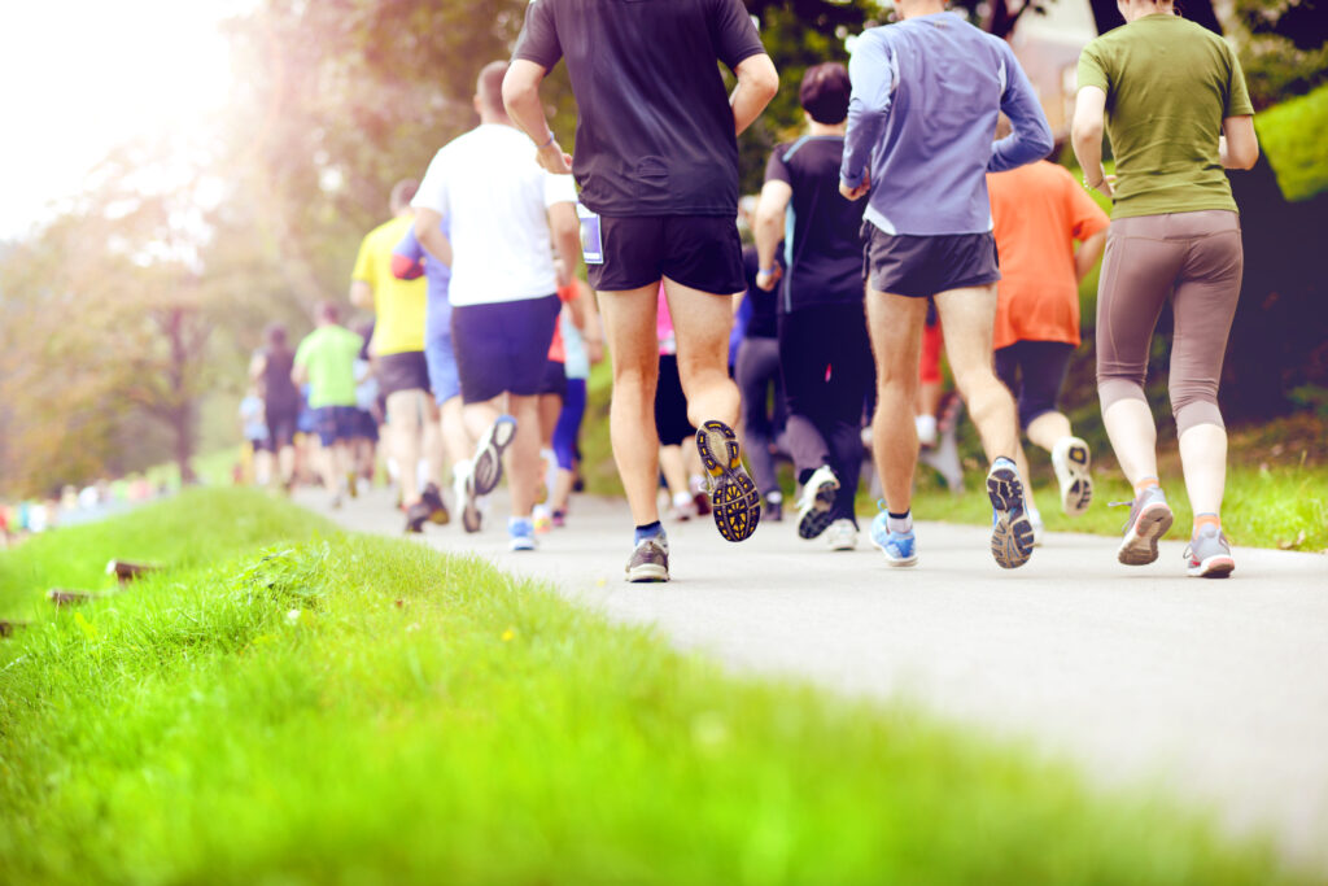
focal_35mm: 85
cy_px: 443
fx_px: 3136
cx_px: 664
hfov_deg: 23.9
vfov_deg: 16.1
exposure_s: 1/800
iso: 160
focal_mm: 85
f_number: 2.5
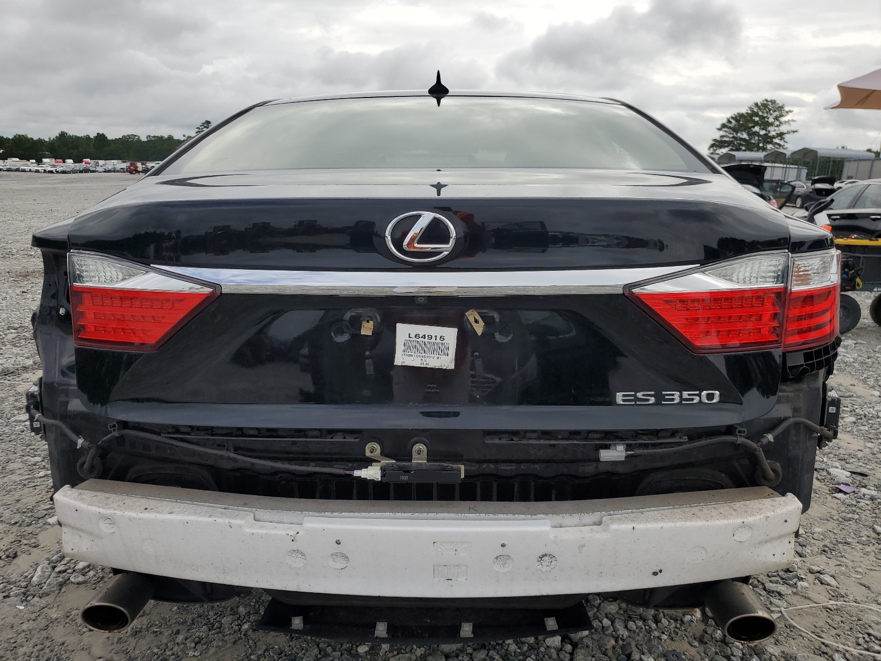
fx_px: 662
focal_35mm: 26
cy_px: 330
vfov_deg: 53.1
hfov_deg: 67.3
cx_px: 440
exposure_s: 1/3333
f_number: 1.5
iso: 50
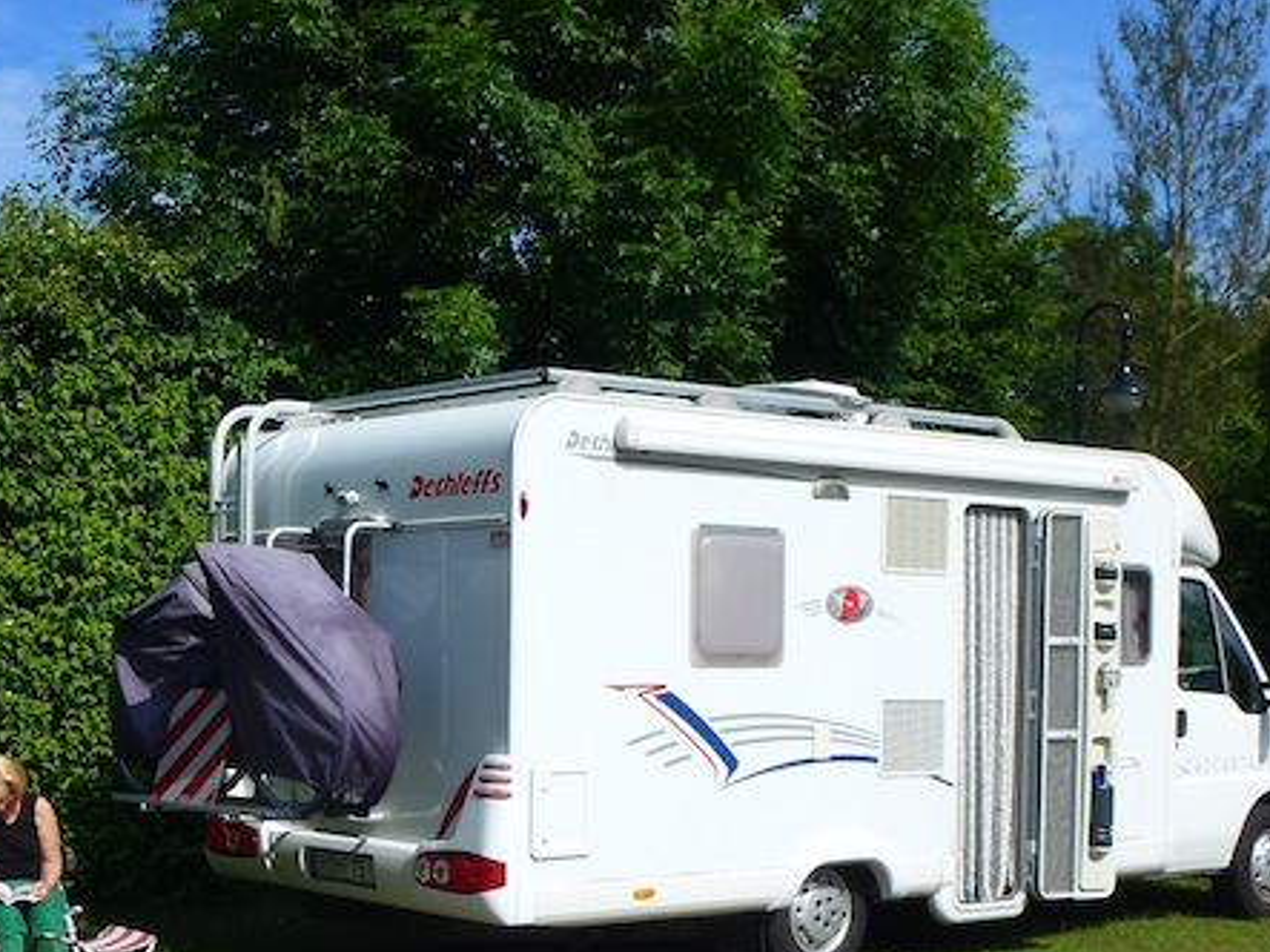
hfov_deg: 33.7
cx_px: 324
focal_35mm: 56
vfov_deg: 25.8
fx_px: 2054
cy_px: 720
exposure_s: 1/1000
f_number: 4
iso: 100
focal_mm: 5.4
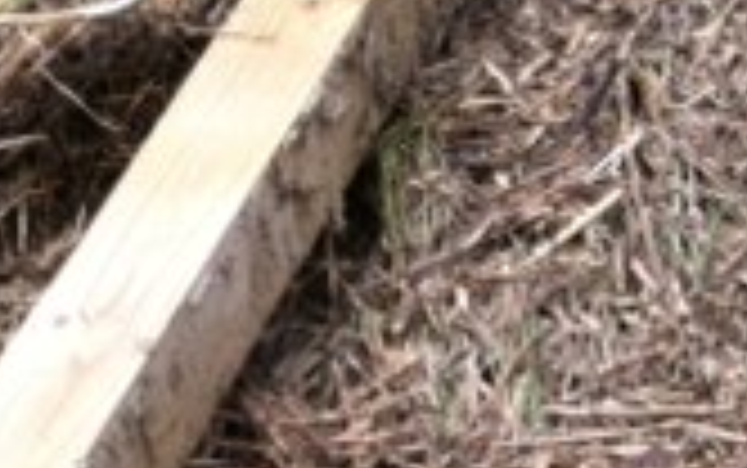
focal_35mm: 143
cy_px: 864
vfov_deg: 8.8
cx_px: 58
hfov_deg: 14.4
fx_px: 2913
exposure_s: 1/1154
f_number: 2.8
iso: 80
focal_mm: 3.85
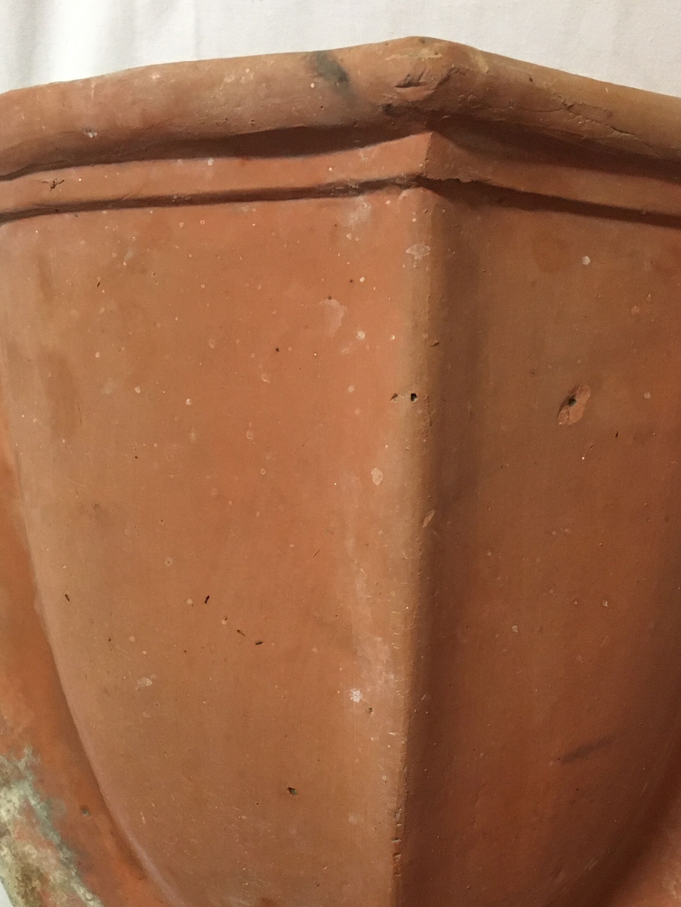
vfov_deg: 41.5
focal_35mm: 45
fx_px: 1180
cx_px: 389
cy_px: 605
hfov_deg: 32.1
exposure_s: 1/25
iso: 200
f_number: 2.2
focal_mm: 4.15
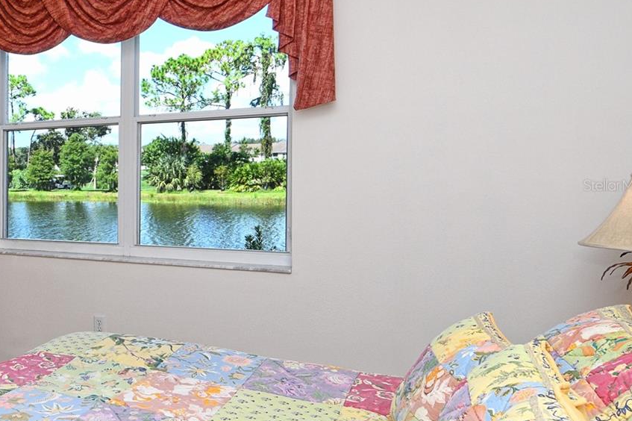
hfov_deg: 49.2
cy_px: 185
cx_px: 53
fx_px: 597
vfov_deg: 38.8
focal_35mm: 34
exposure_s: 1/250
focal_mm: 12
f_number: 11
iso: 640
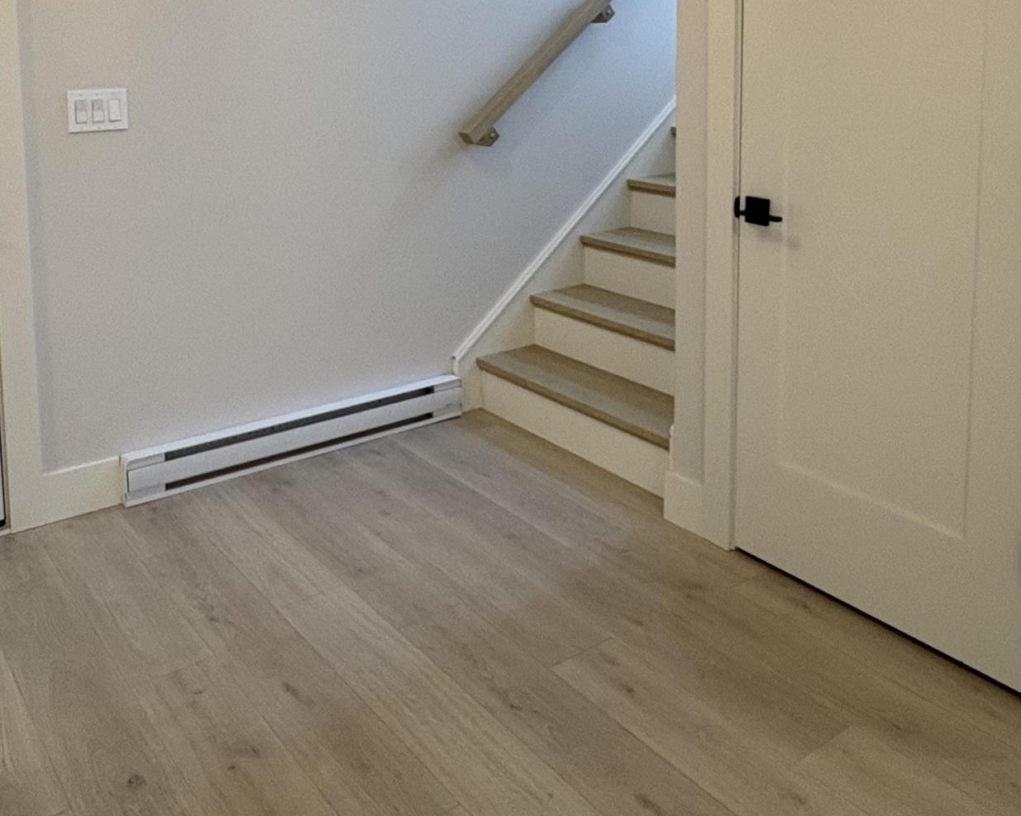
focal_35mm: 34
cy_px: 130
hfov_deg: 52.8
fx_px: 1027
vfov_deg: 41.0
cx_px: 470
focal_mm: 2.22
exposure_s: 1/120
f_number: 2.2
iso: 250
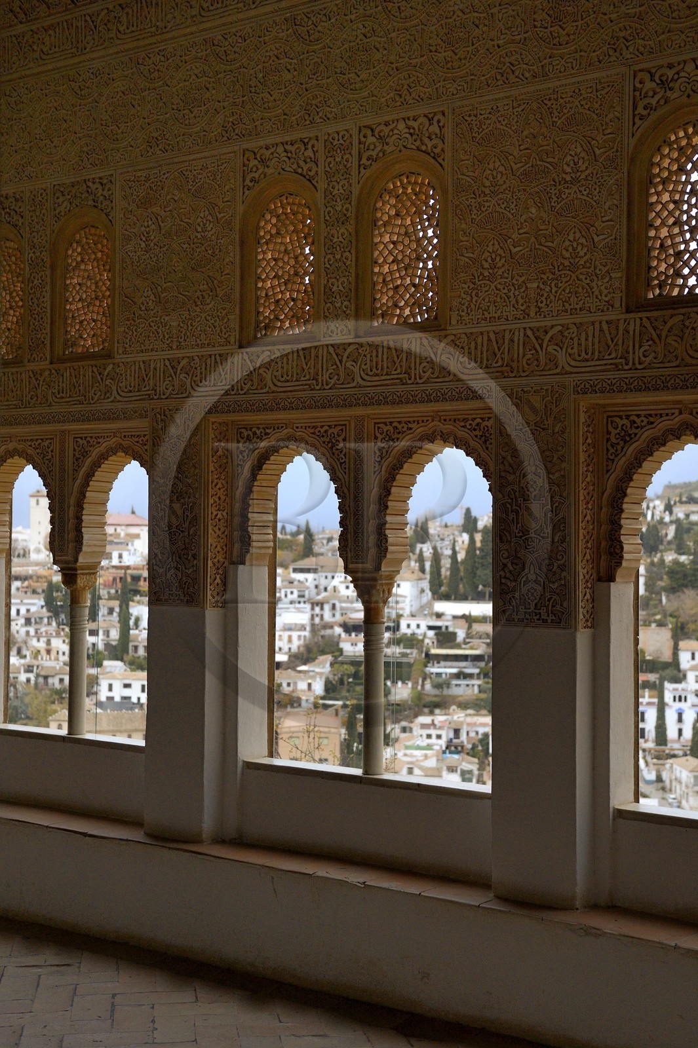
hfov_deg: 28.0
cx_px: 349
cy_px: 524
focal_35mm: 48
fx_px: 1397
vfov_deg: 41.1
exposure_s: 1/80
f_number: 4.5
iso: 1600
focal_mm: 48
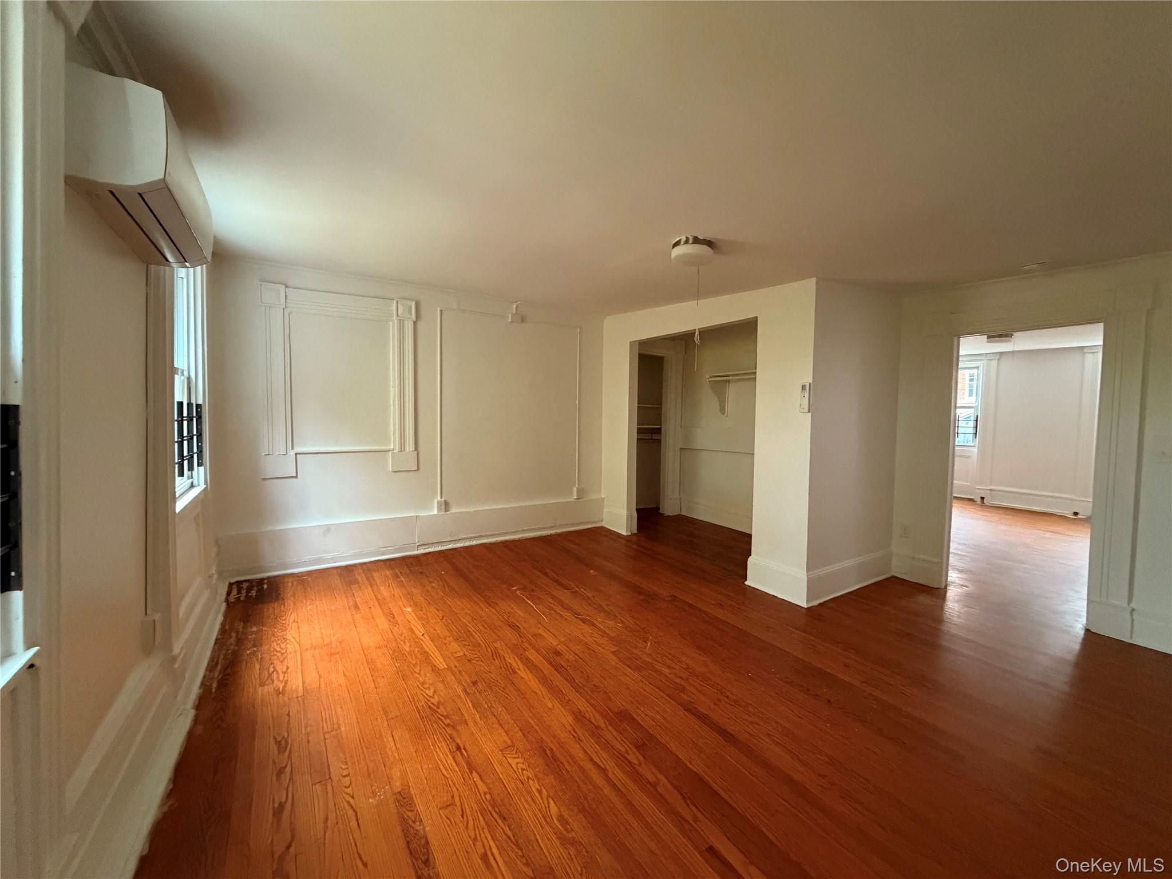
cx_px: 586
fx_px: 474
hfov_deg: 102.1
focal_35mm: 14
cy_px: 440
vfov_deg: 85.7
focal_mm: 2.22
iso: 800
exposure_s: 1/60
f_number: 2.2
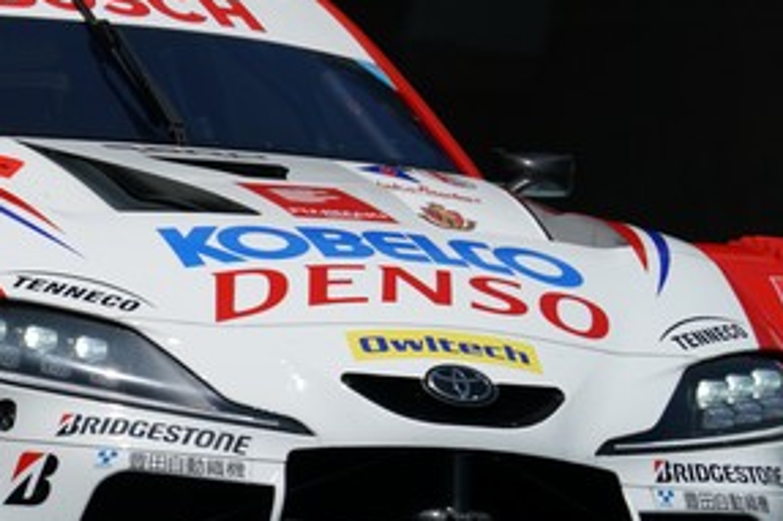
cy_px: 248
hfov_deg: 1.7
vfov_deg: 1.1
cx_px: -90
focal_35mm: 1227
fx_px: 26671
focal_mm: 489
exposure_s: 1/800
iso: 200
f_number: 11
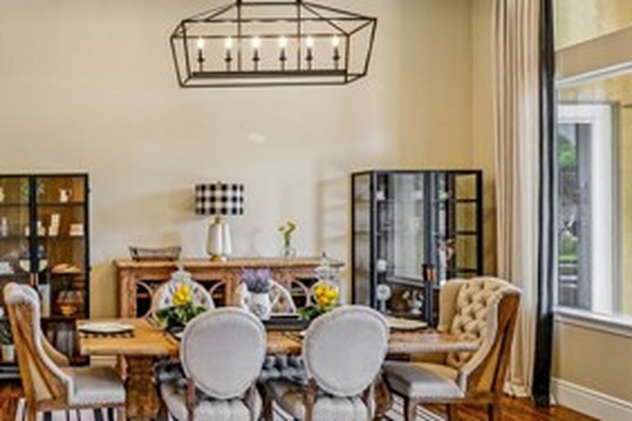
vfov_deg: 37.5
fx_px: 621
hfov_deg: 48.0
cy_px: 227
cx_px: 56
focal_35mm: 35
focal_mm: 15.6
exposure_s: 1/30
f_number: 8
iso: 400
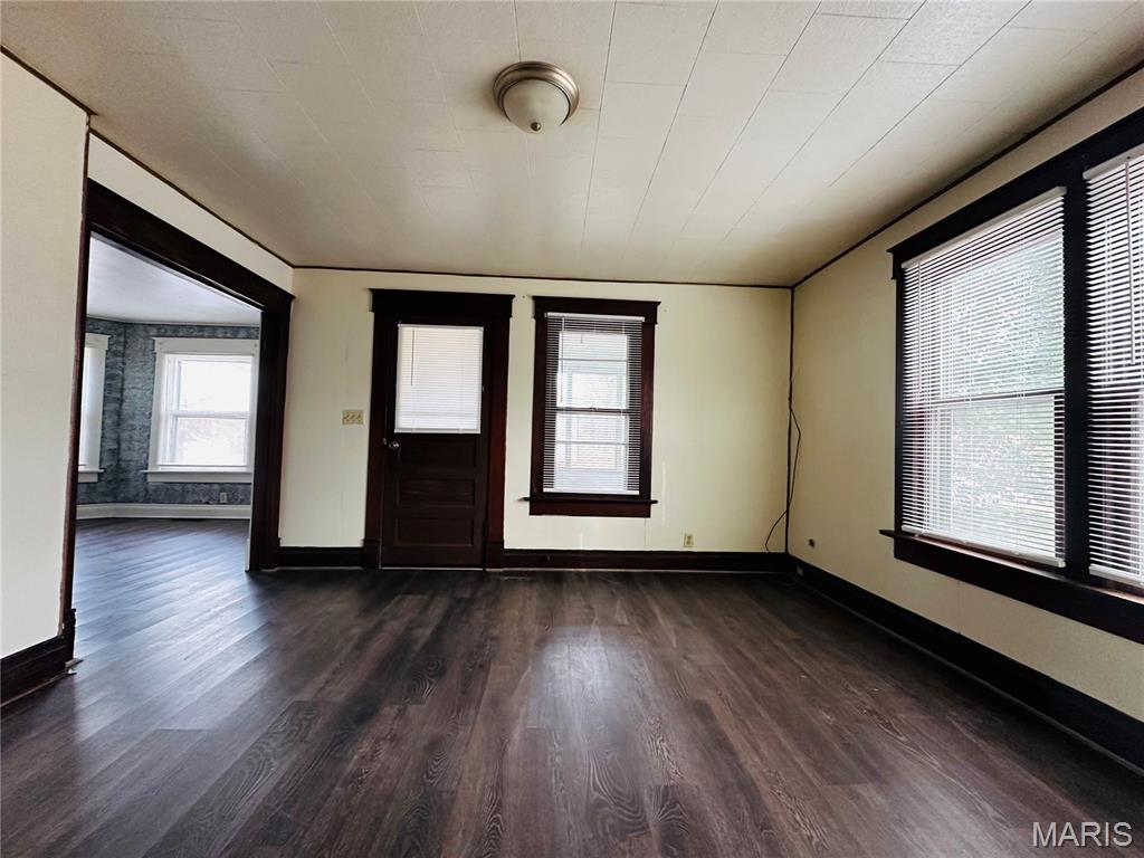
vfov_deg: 85.7
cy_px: 429
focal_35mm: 14
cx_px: 572
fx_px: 463
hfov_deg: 102.1
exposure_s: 1/60
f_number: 2.2
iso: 320
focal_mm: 2.22
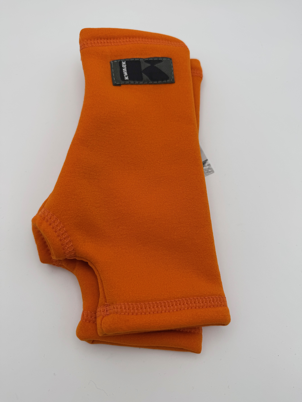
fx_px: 279
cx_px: 151
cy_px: 201
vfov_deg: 71.6
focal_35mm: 24
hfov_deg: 56.8
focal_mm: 6.76
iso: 80
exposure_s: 1/1637
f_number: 1.78
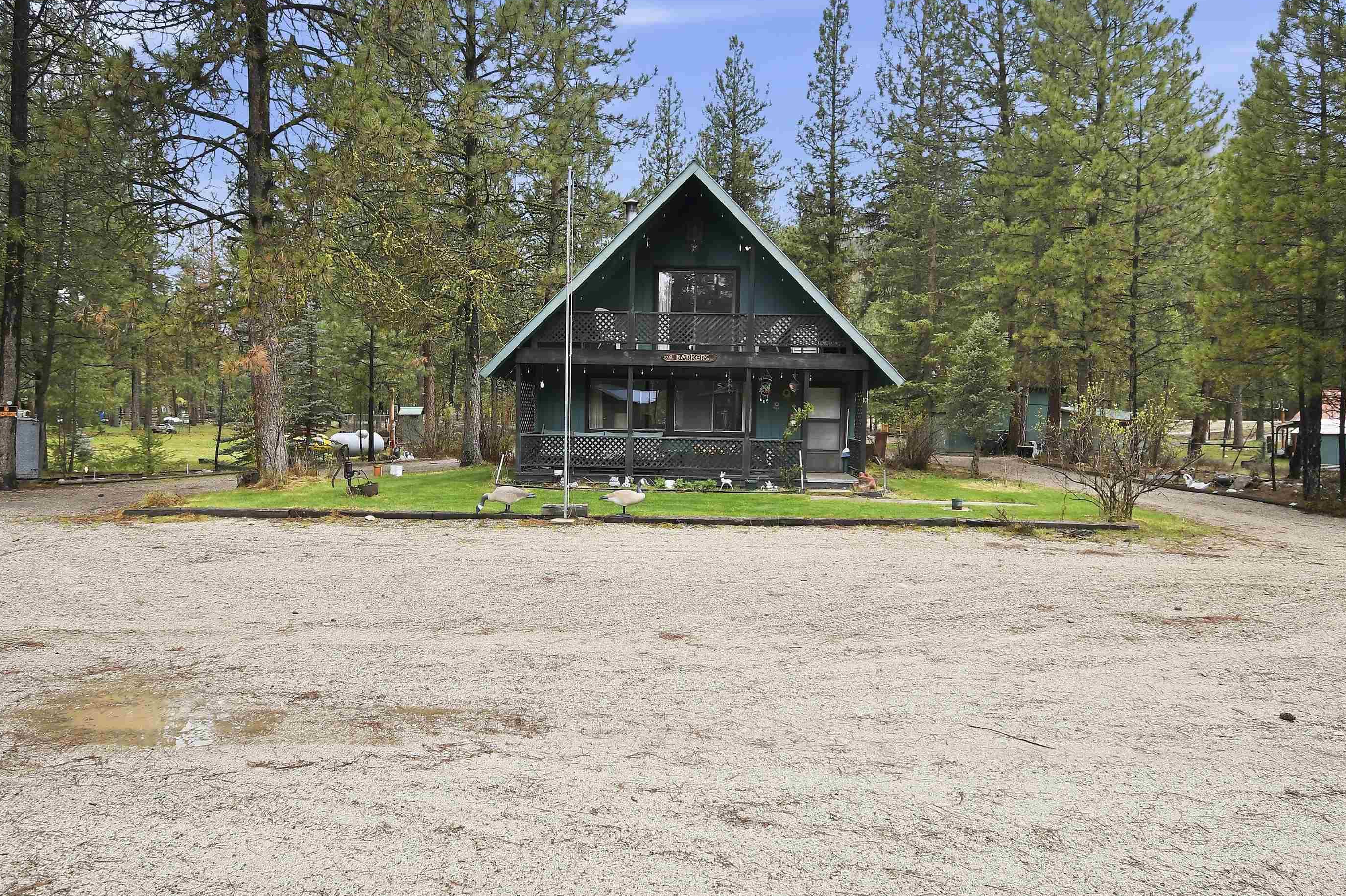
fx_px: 710
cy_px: 424
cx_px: 693
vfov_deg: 64.5
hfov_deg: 86.9
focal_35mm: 19
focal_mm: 11.5
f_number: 5.6
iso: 400
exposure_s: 1/125
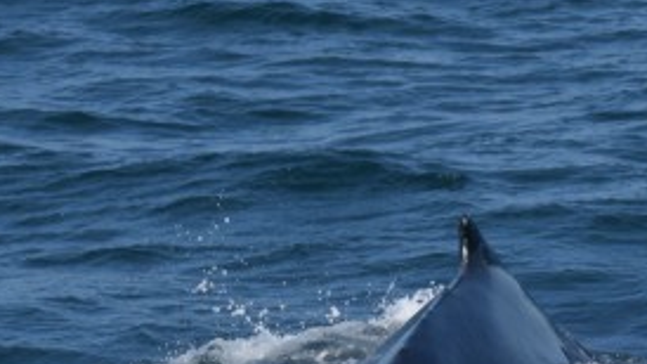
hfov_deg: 3.9
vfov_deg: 2.2
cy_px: 376
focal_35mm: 557
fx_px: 9554
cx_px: 319
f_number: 5.6
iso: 200
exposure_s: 1/1600
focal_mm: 90
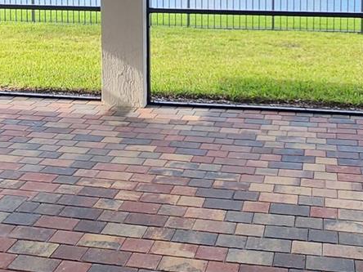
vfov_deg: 23.0
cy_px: -27
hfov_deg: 32.2
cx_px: 170
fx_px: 629
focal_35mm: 60
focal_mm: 2.2
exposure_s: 1/143
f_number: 2.2
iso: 50
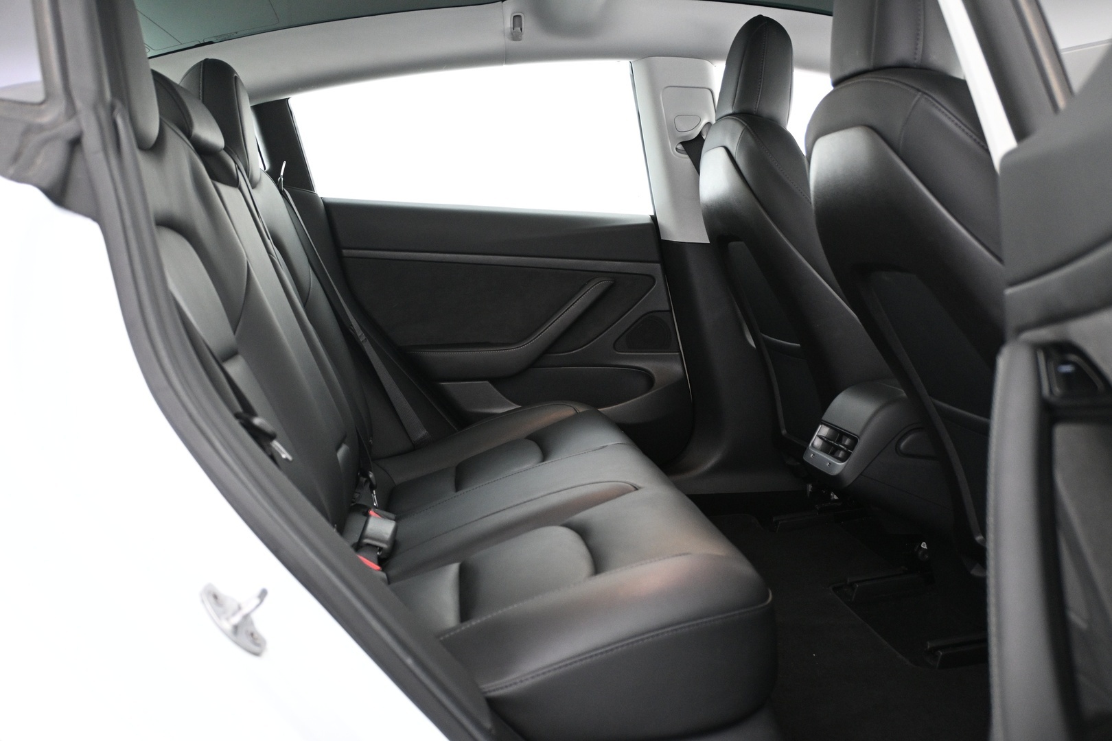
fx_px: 1042
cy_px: 370
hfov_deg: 56.1
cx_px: 556
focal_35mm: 34
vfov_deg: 39.1
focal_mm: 22.5
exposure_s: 1/15
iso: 1600
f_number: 4
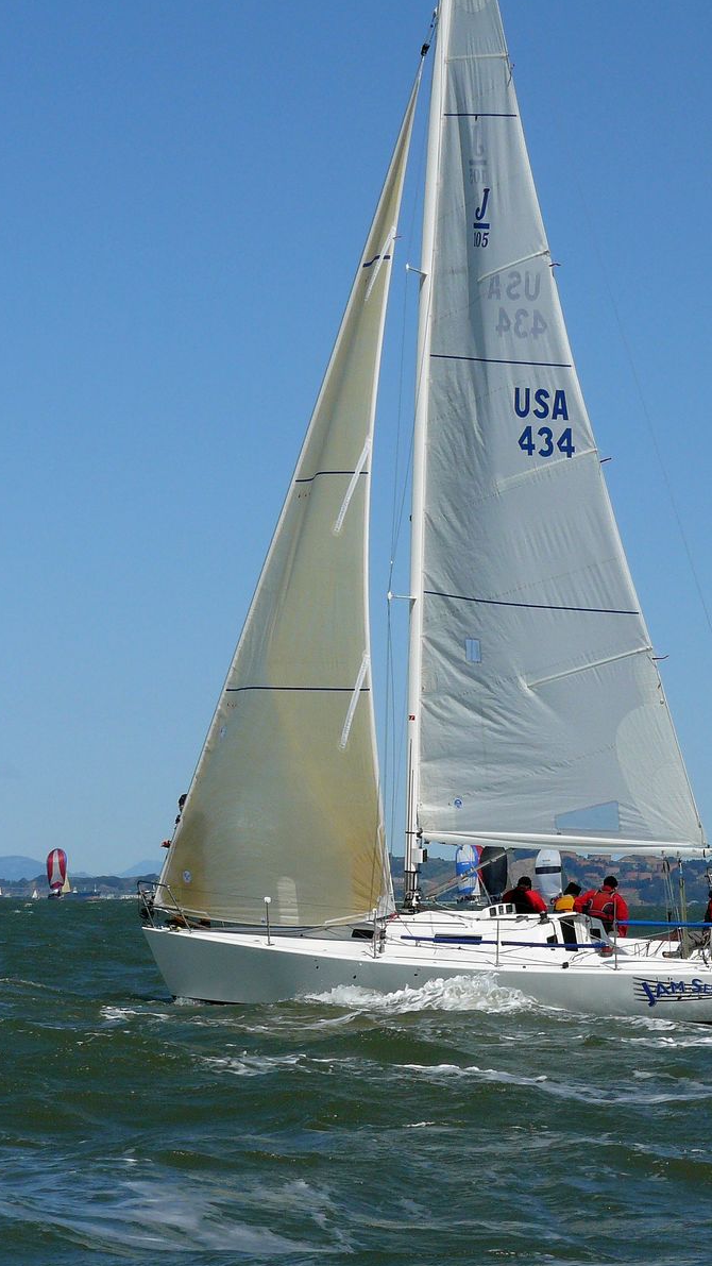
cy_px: 632
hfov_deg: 8.5
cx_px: 669
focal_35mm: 142
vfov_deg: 15.1
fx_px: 4766
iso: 100
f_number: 5.6
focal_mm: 16.2
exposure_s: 1/1000
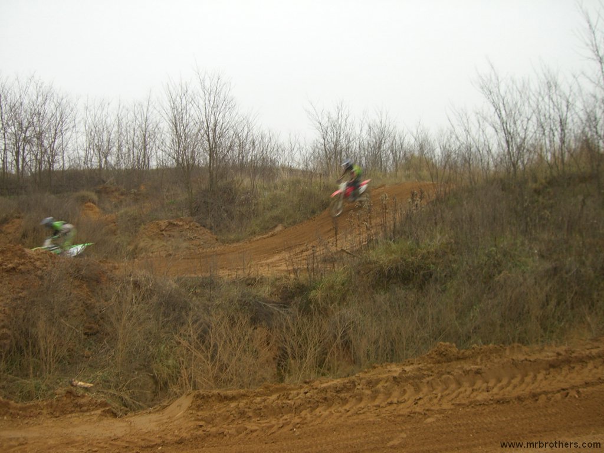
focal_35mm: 38
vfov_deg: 37.7
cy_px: 226
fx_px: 663
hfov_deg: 49.0
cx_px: 302
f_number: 2.7
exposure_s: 1/60
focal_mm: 6.2
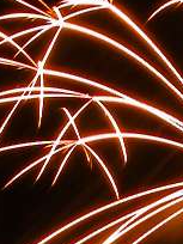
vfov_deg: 8.7
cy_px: 404
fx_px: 1551
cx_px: 166
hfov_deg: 6.7
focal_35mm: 220
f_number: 8
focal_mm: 8.9
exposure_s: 4
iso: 100
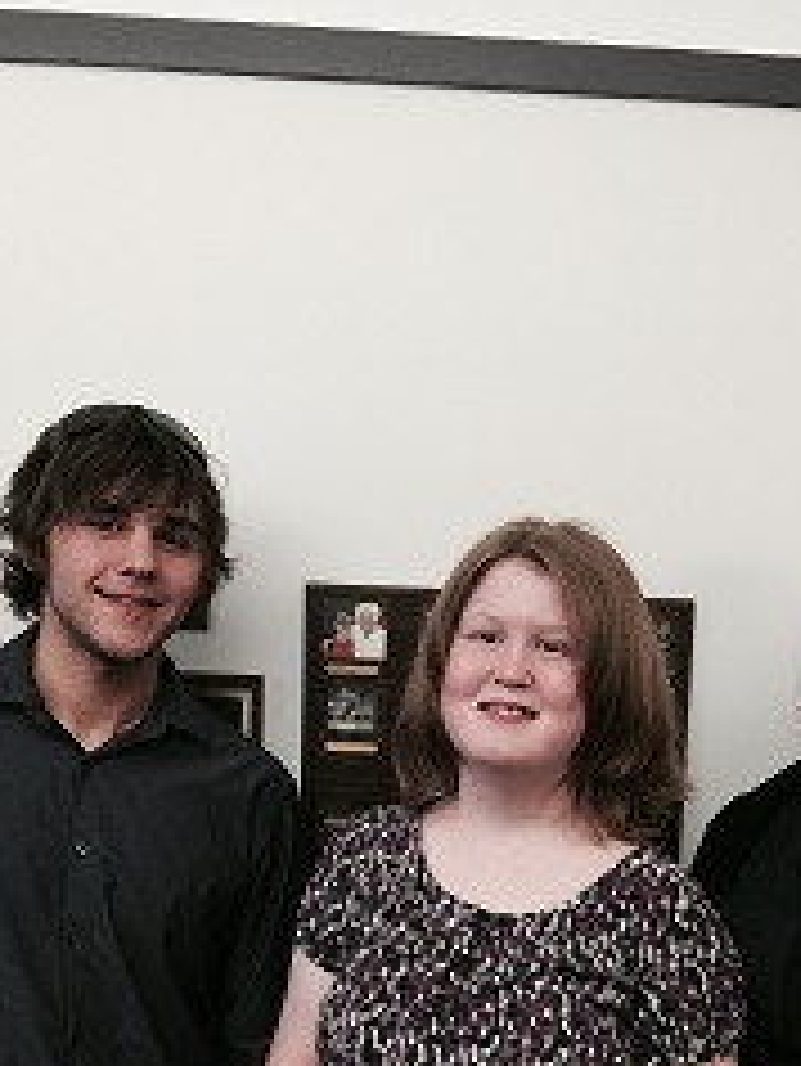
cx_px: 508
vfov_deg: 37.3
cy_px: 877
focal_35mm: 49
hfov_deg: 29.6
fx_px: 1510
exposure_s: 1/15
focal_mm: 4.15
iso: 80
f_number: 2.2
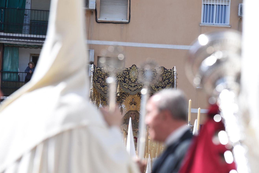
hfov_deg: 10.7
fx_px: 1389
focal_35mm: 193
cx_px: 135
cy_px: 100
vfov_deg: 7.1
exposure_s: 1/320
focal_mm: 160
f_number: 4.5
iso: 100
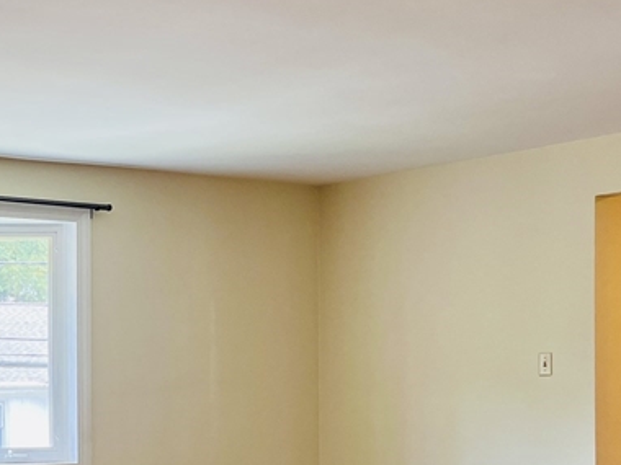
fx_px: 1256
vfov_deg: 20.8
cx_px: -47
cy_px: 369
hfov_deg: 25.9
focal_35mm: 70
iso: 100
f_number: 1.6
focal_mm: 5.1
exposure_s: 1/120
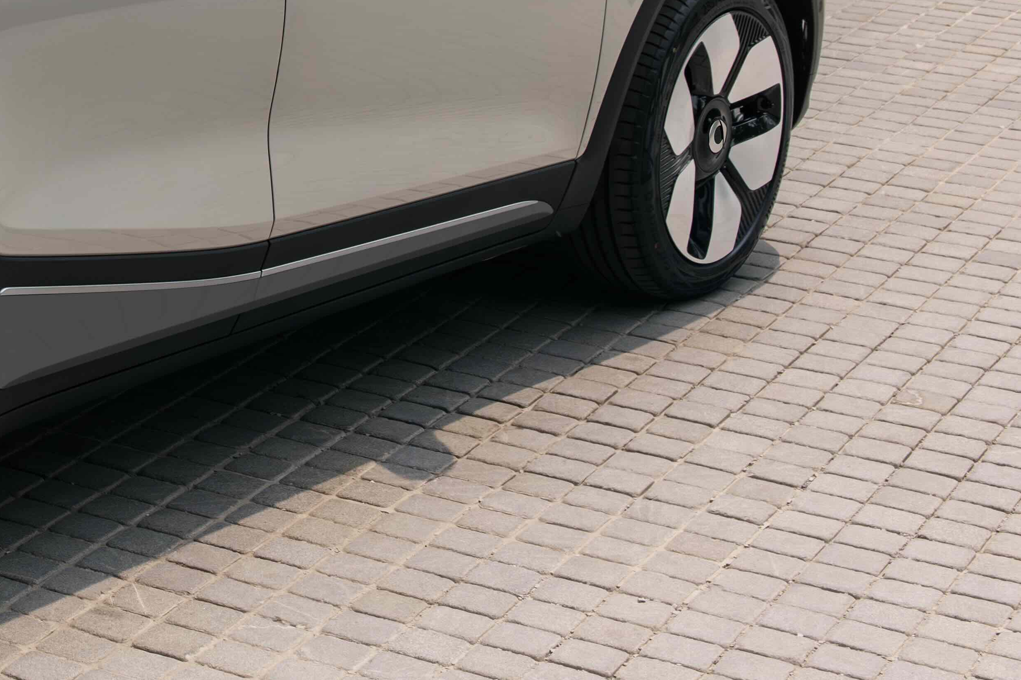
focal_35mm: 107
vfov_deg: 12.5
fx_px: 3034
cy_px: -130
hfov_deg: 17.8
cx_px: -339
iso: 500
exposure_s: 1/640
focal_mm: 32
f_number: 8
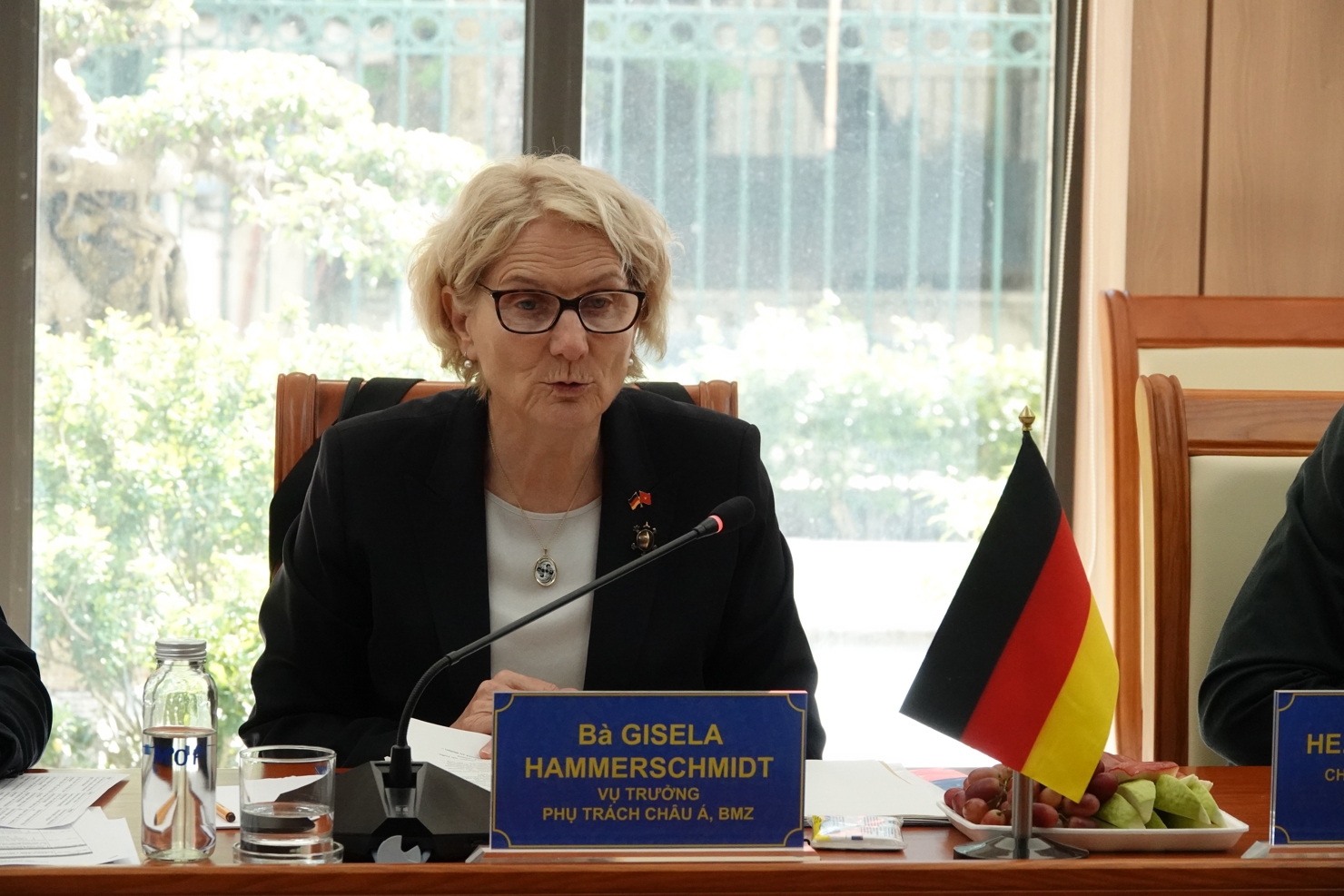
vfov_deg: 10.2
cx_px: 672
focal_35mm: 135
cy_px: 448
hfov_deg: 15.2
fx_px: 5040
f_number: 4
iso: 2000
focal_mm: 49.51
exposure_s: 1/1000
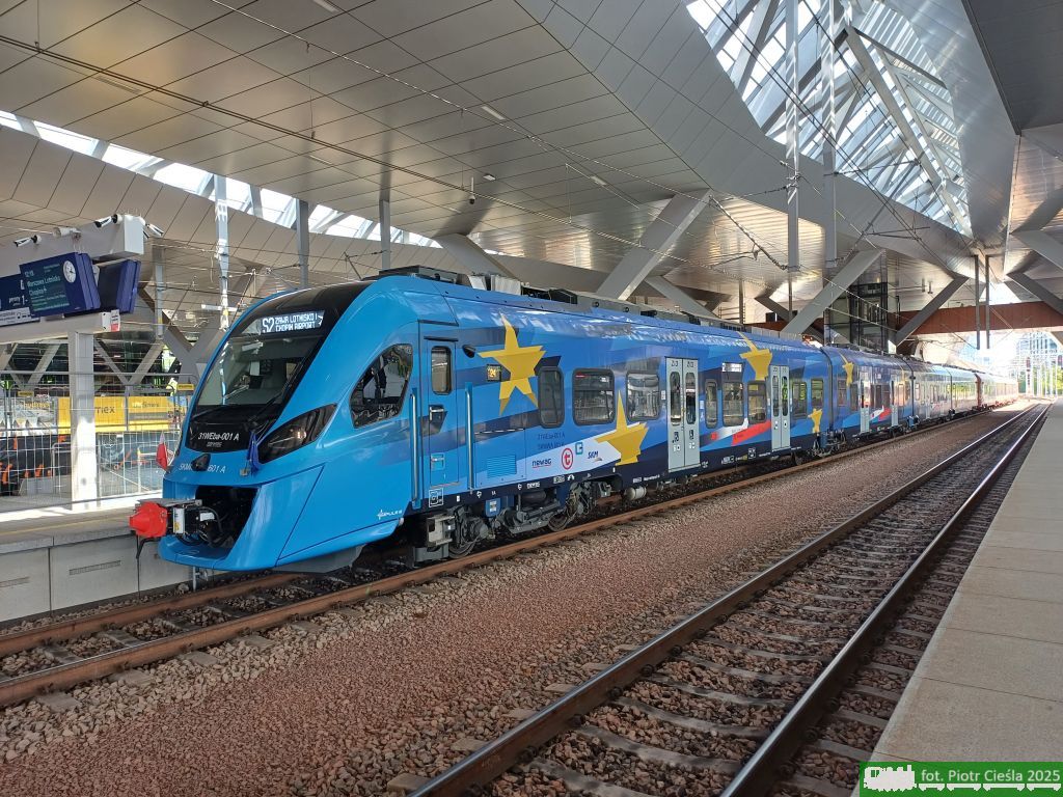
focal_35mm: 25
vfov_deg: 54.9
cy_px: 398
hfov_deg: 69.4
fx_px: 768
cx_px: 532
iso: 64
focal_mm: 4.65
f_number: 1.8
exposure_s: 1/100
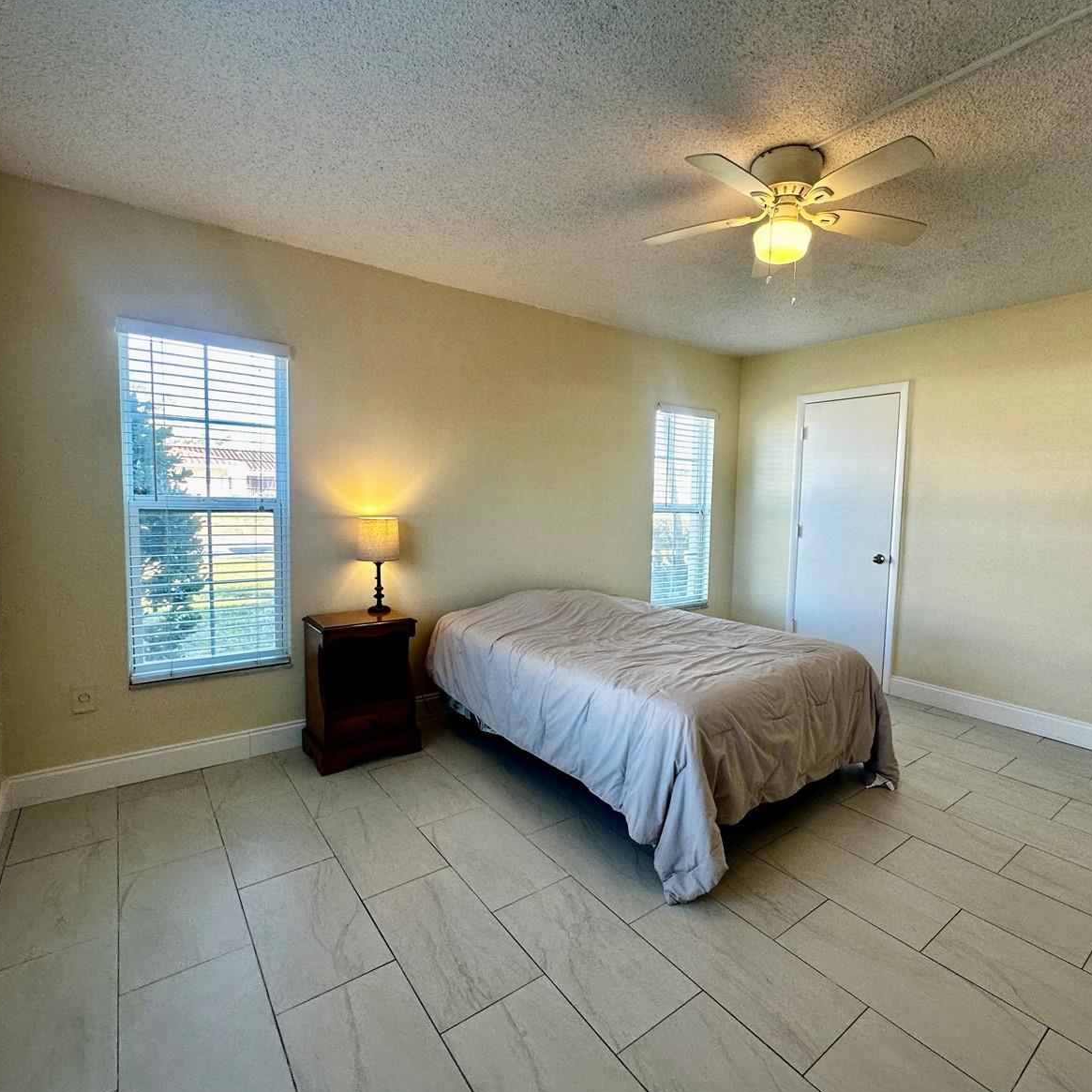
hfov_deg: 83.7
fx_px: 607
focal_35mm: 17
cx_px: 602
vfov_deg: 84.0
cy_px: 542
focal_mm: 2.22
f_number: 2.2
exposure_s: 1/120
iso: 100
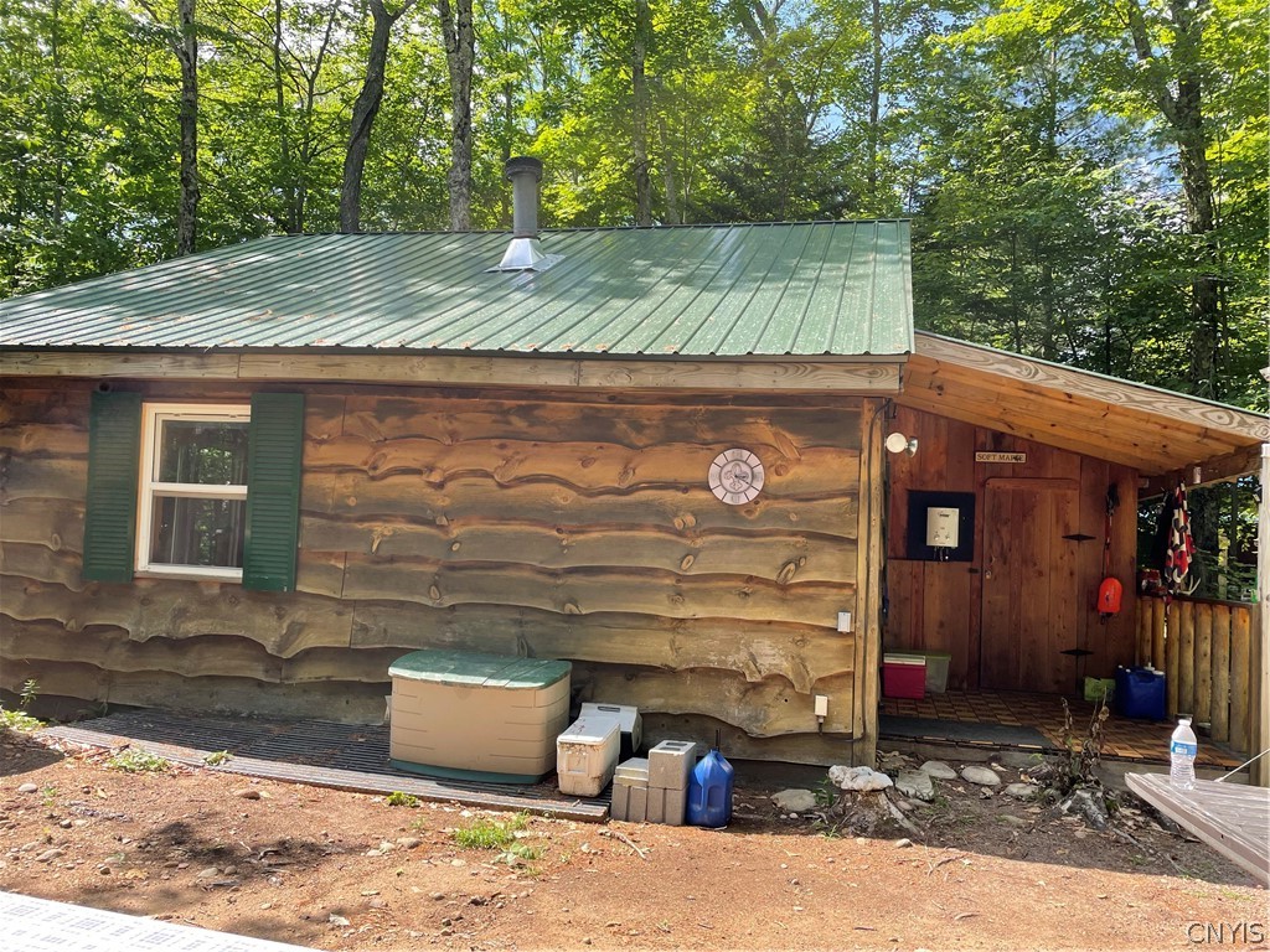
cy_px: 476
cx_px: 635
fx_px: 954
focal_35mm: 26
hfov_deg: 67.3
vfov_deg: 53.1
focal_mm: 4.2
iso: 32
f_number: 1.6
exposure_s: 1/584
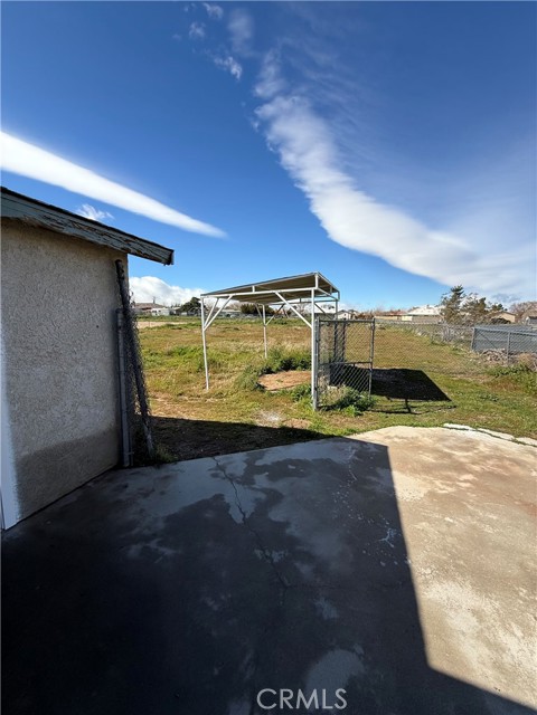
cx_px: 268
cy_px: 358
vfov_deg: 102.1
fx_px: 290
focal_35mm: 14
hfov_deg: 85.7
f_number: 2.2
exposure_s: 1/2237
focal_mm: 2.22
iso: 50
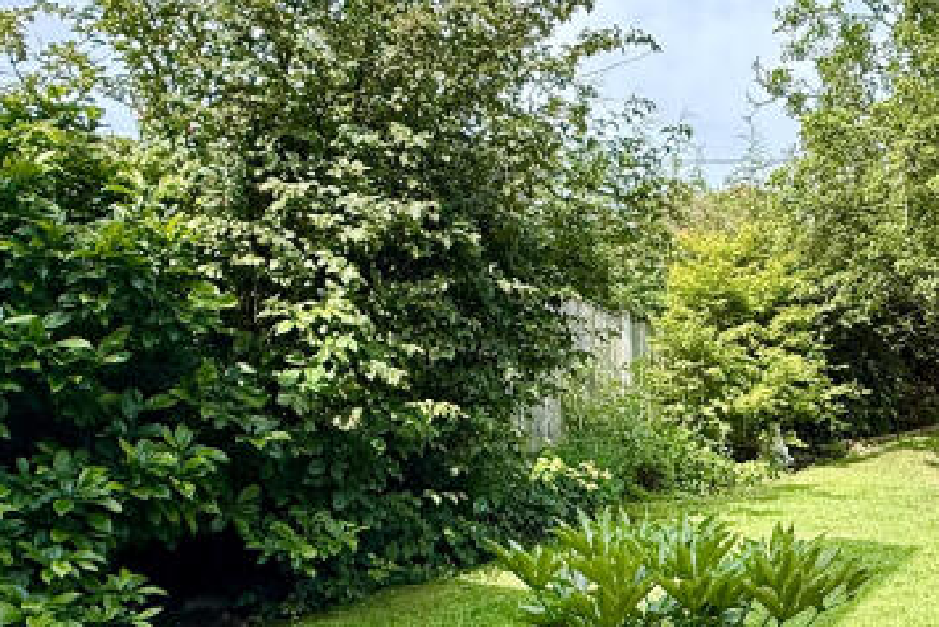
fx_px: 1096
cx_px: 751
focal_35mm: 42
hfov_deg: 44.2
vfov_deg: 31.9
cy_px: 331
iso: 64
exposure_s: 1/709
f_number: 2.2
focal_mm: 2.22
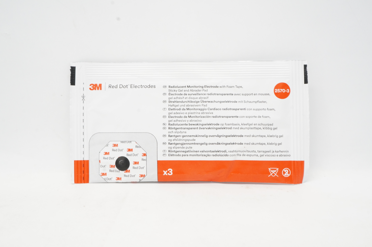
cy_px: 124
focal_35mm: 40
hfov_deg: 48.0
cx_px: 186
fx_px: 418
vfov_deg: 32.9
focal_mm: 27
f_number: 14
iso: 1600
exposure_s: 1/20
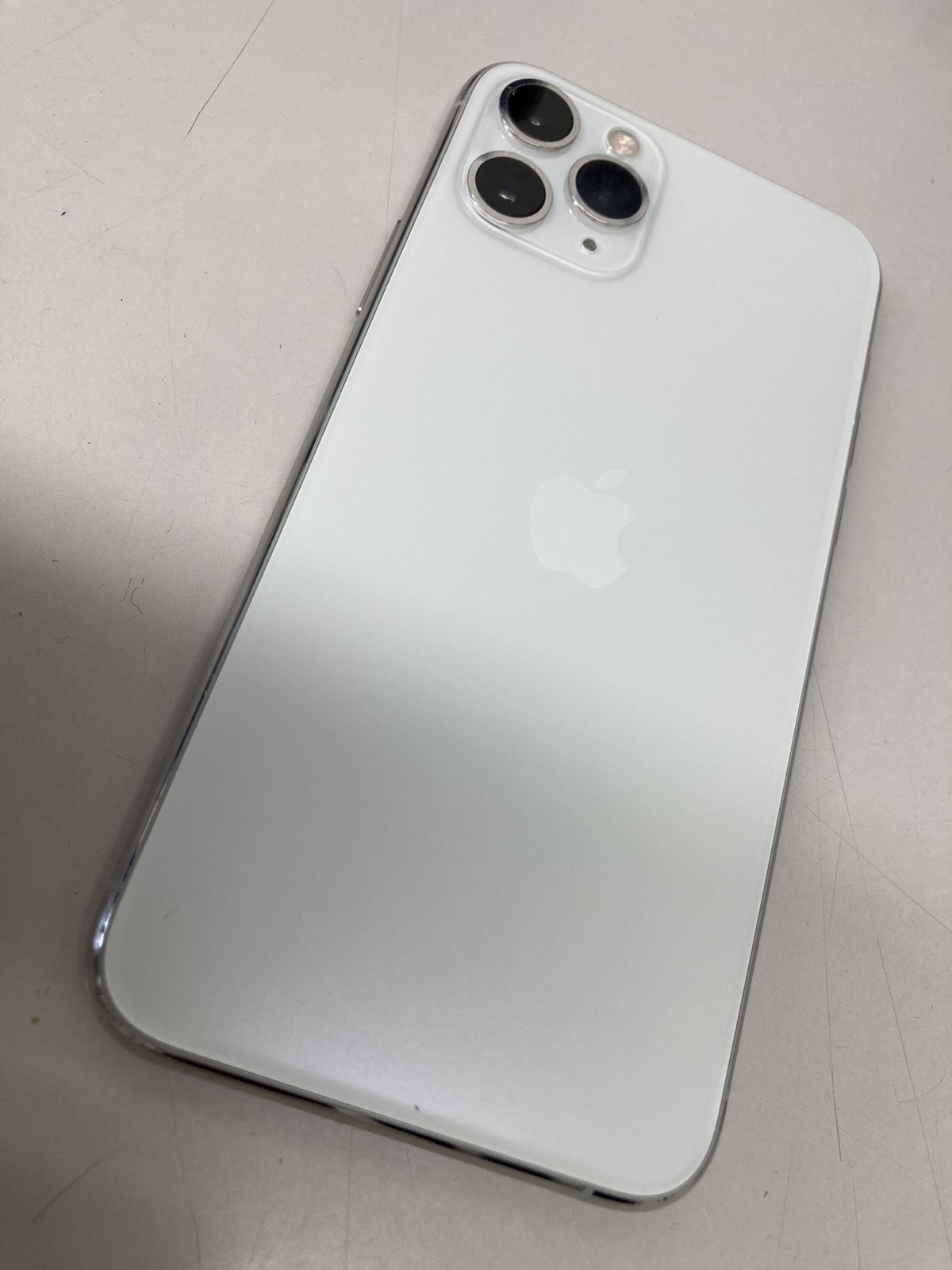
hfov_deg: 49.7
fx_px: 1027
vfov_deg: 63.4
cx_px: 476
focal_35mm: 28
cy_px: 635
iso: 50
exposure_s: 1/100
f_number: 1.8
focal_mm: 3.99
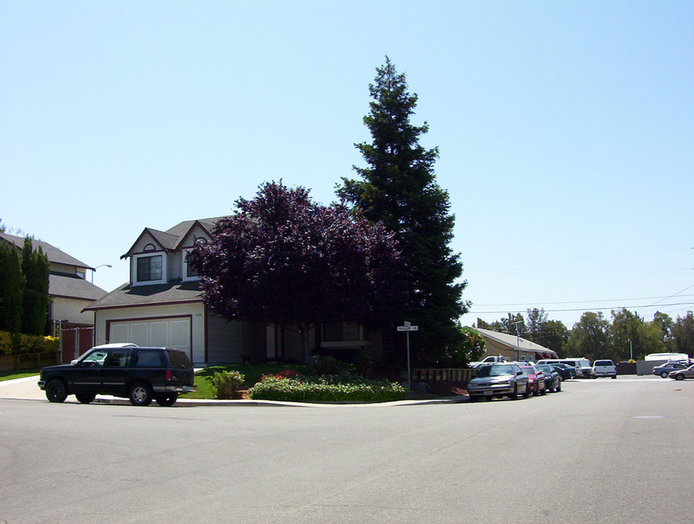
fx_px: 864
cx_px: 347
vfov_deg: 33.7
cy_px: 262
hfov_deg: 43.8
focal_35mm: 43
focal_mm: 5.77
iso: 100
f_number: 5.17
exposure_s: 1/590
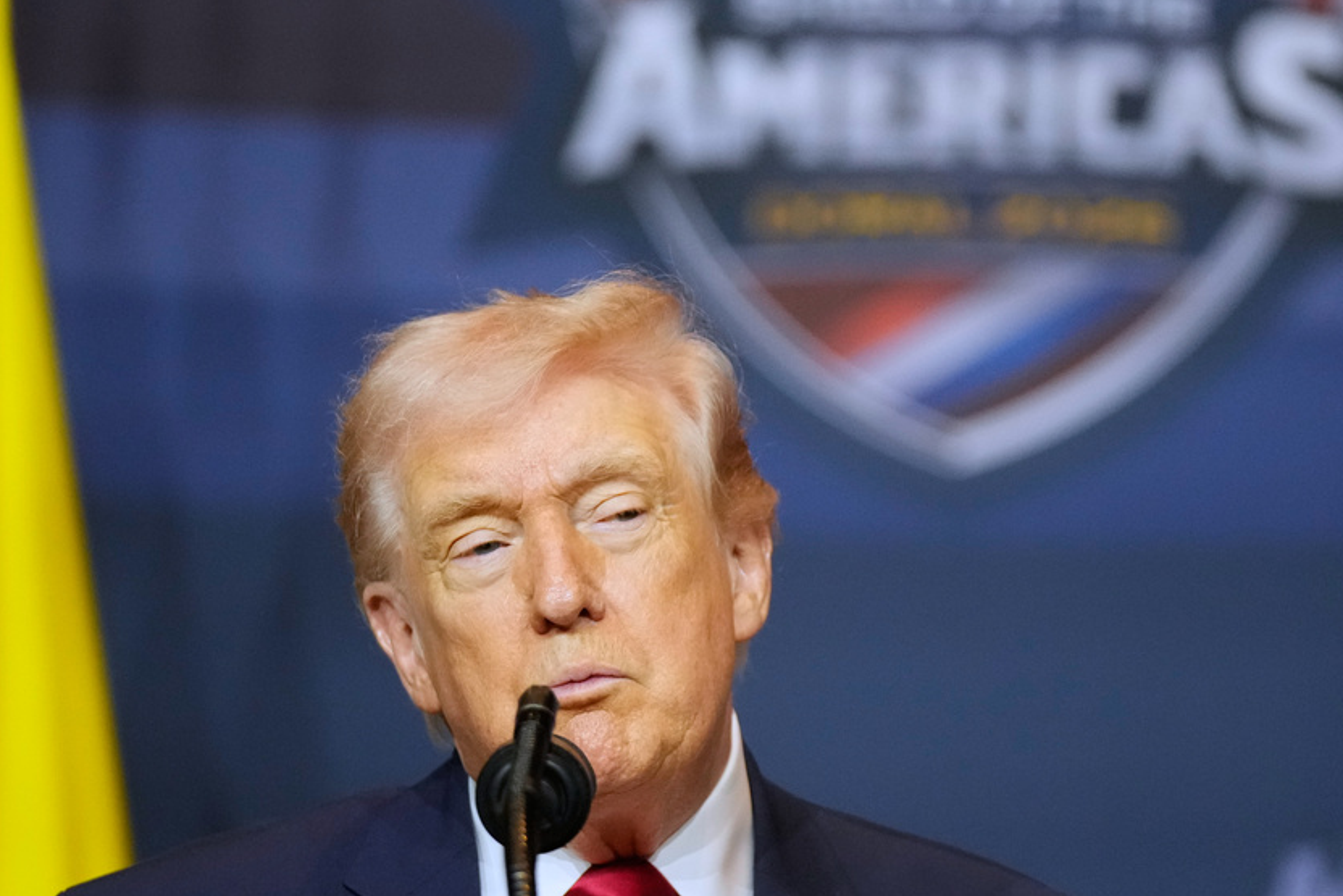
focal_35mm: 325
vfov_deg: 4.2
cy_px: 403
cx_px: 812
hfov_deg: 6.3
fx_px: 12126
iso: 4000
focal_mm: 176
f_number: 2.8
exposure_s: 1/800
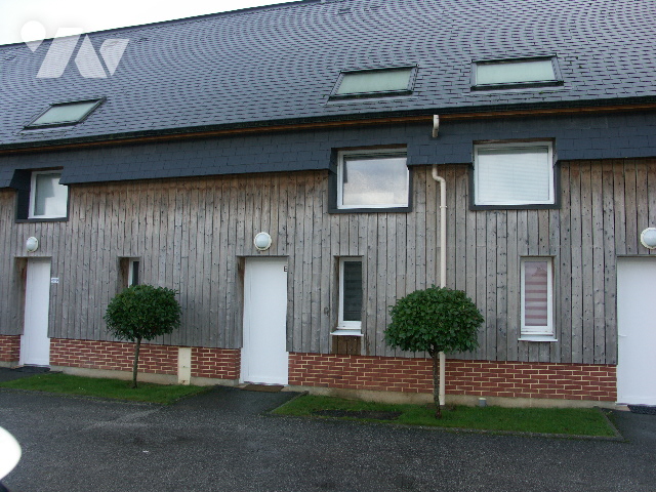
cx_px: 328
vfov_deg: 48.2
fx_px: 550
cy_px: 246
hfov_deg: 61.7
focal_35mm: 29
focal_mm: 7.38
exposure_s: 1/200
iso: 100
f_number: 3.2
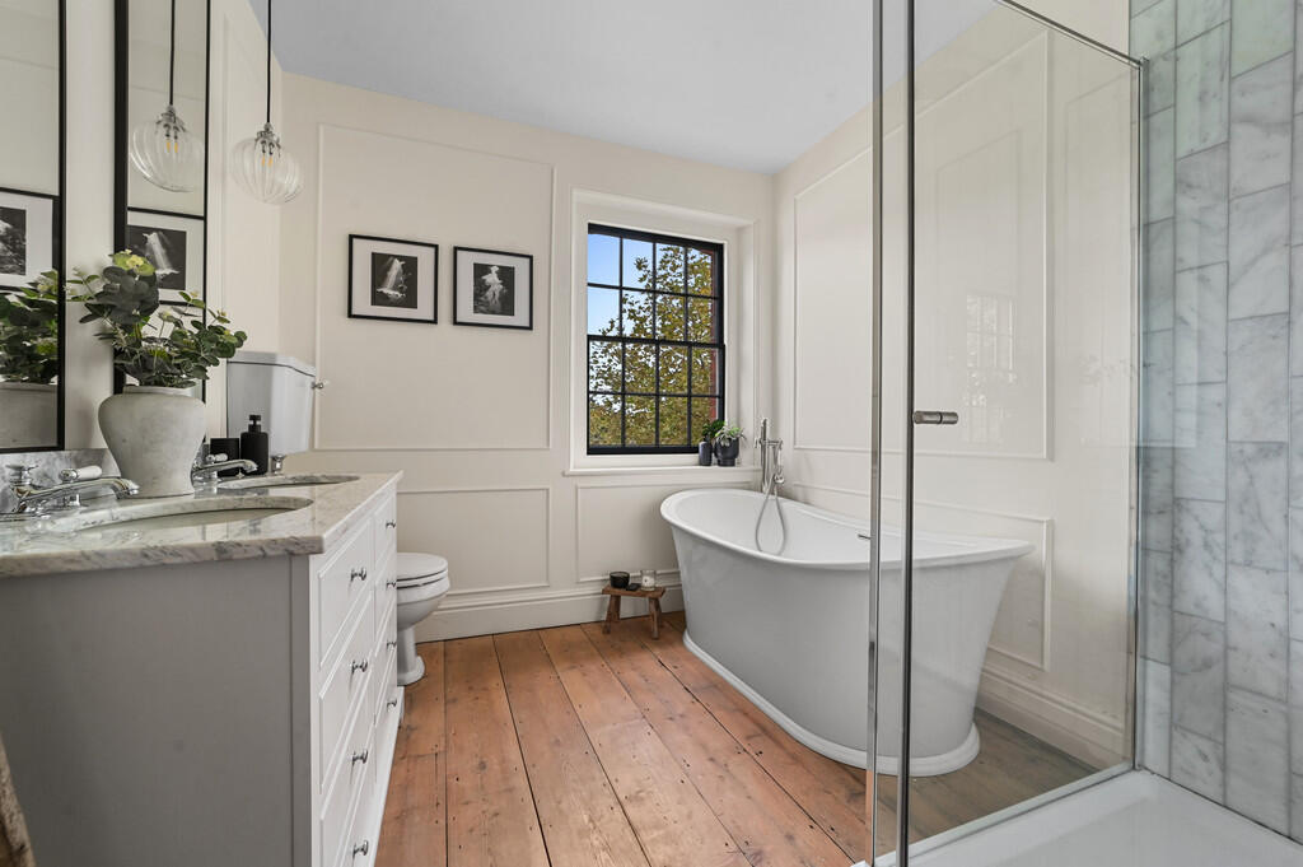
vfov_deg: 81.1
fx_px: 506
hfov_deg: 104.3
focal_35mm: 14
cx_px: 652
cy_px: 434
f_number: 8
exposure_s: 1/4
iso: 400
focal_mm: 14
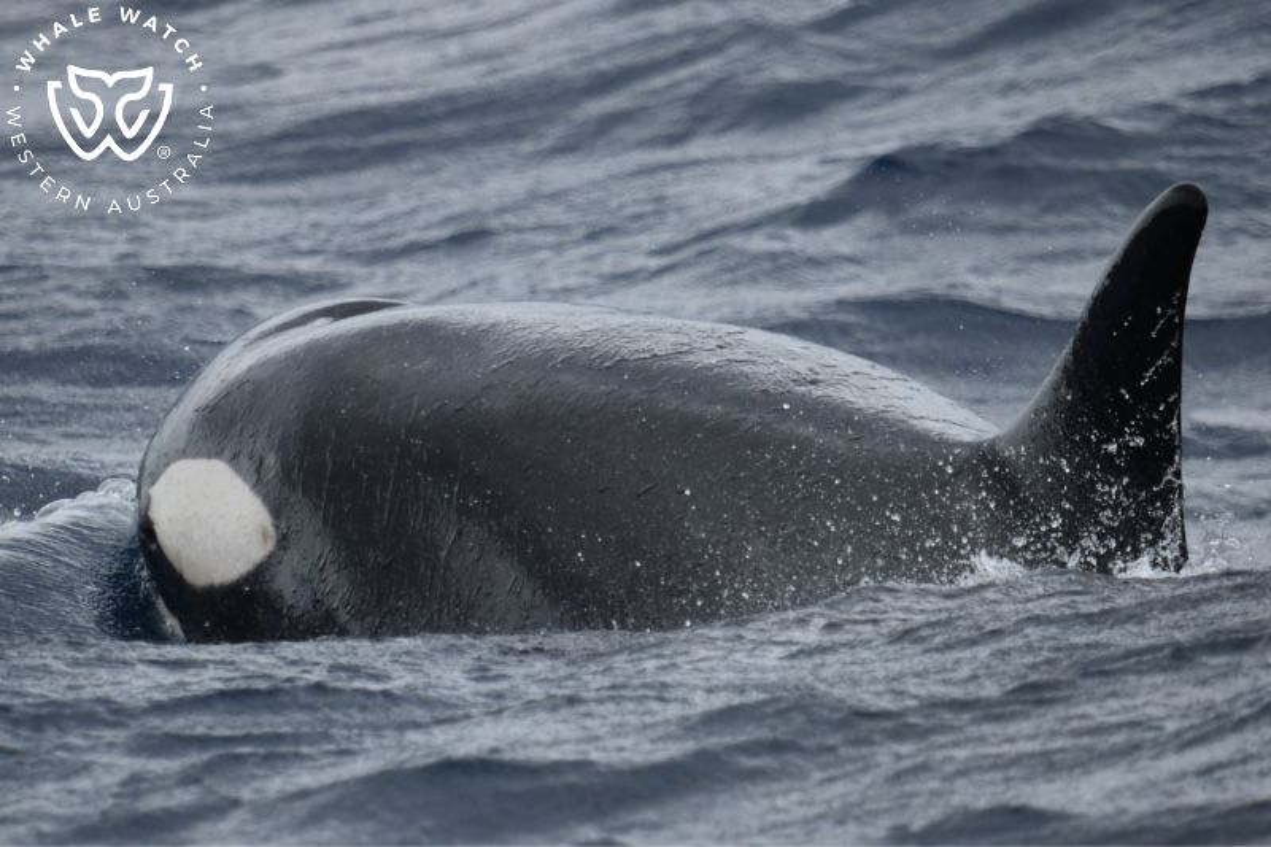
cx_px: 636
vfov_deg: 2.7
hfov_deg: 4.1
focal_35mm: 500
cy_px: 424
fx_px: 17648
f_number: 6.3
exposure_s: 1/8000
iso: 1100
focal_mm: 500
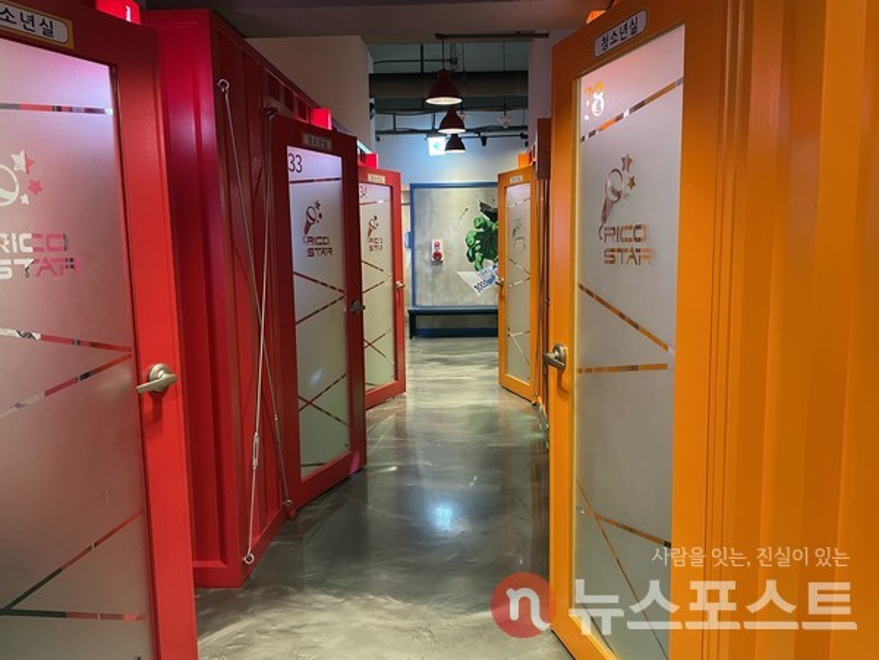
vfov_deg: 53.1
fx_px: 660
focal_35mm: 26
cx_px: 440
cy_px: 330
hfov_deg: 67.3
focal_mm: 4.2
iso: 500
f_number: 1.6
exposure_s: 1/60
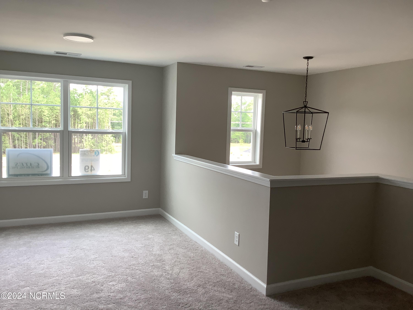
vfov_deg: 45.4
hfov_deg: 58.4
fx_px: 370
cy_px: 155
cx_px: 206
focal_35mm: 31
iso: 50
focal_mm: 3.3
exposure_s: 1/50
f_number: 2.4
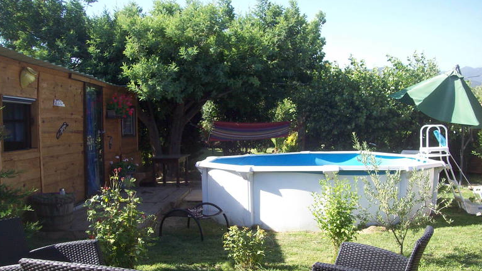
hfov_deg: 50.5
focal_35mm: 40
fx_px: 511
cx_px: 239
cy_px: 162
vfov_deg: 29.7
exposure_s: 1/411
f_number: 2.7
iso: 80
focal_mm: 6
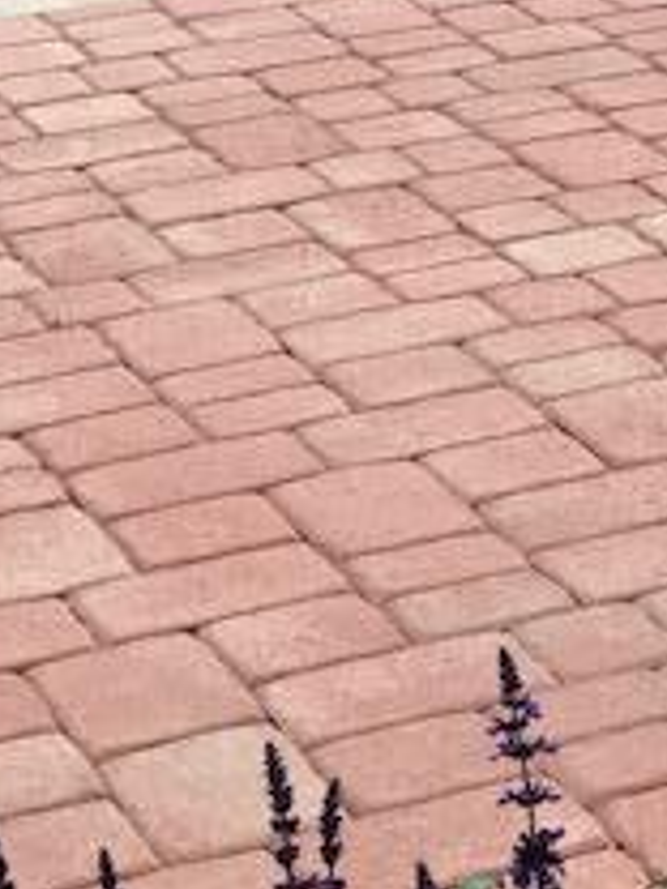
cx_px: 906
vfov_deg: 10.9
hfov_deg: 8.4
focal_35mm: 175
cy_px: -393
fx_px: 4496
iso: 20
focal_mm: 6.6
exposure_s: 1/172
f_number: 2.8
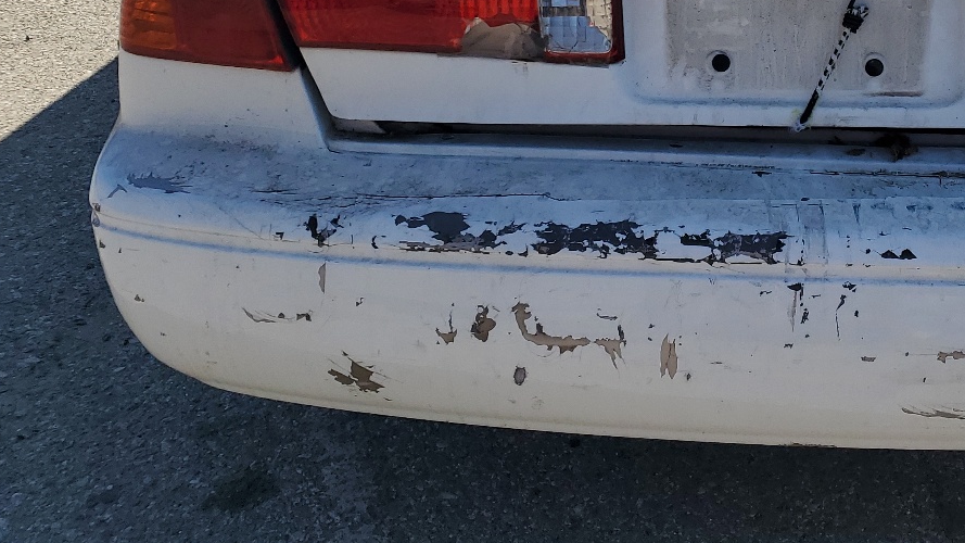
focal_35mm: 51
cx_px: 783
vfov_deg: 22.8
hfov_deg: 38.9
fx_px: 1305
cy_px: 28
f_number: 1.5
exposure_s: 1/3333
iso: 50
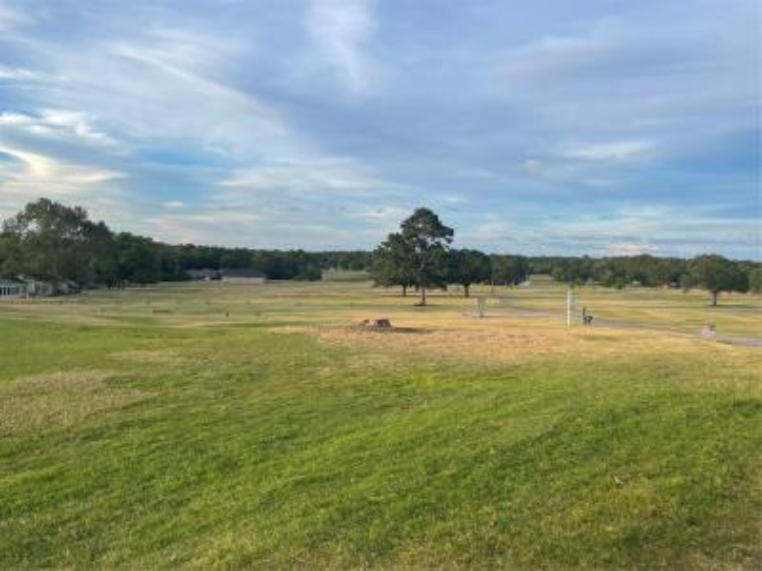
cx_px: 381
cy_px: 286
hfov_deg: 67.3
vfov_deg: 53.1
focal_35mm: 26
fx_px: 572
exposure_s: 1/888
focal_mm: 4.2
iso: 32
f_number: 1.6
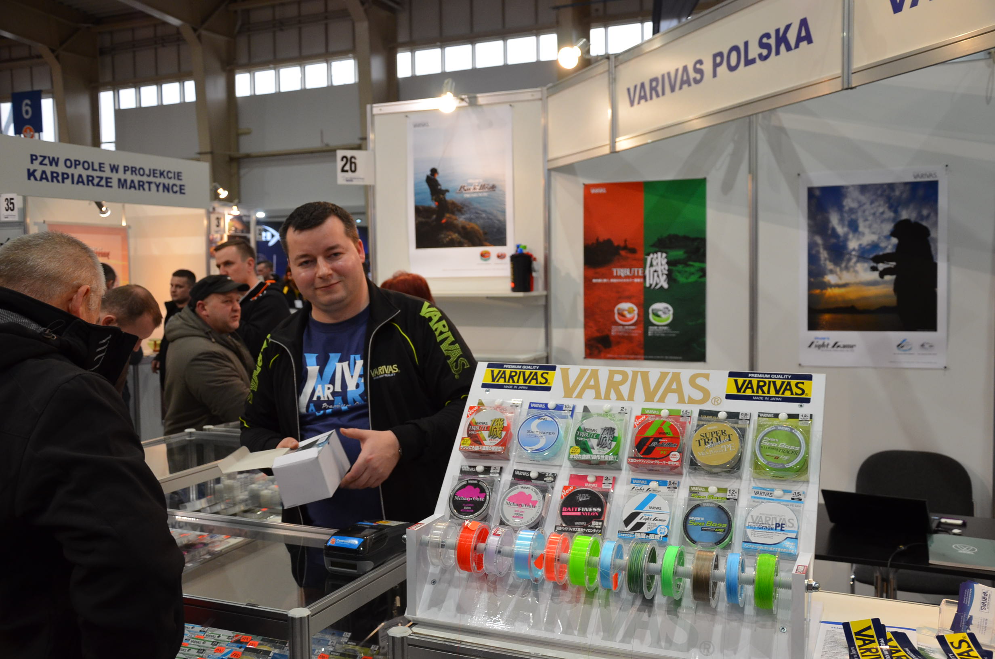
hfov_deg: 57.3
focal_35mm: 33
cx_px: 498
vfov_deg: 39.8
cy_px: 330
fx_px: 910
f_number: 4
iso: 800
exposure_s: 1/60
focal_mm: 22
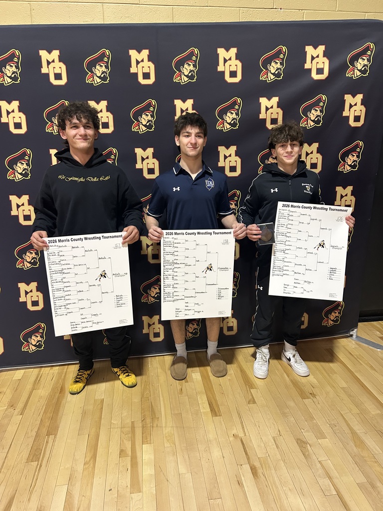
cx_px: 192
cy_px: 256
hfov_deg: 53.1
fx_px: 384
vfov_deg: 67.3
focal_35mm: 26
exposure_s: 1/60
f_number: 1.5
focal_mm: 5.7
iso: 250
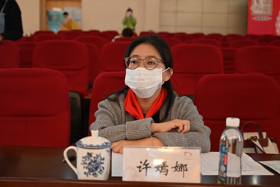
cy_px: 94
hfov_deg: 41.1
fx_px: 373
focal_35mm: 48
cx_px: 140
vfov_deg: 28.1
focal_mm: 48
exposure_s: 1/125
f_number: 4
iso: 900
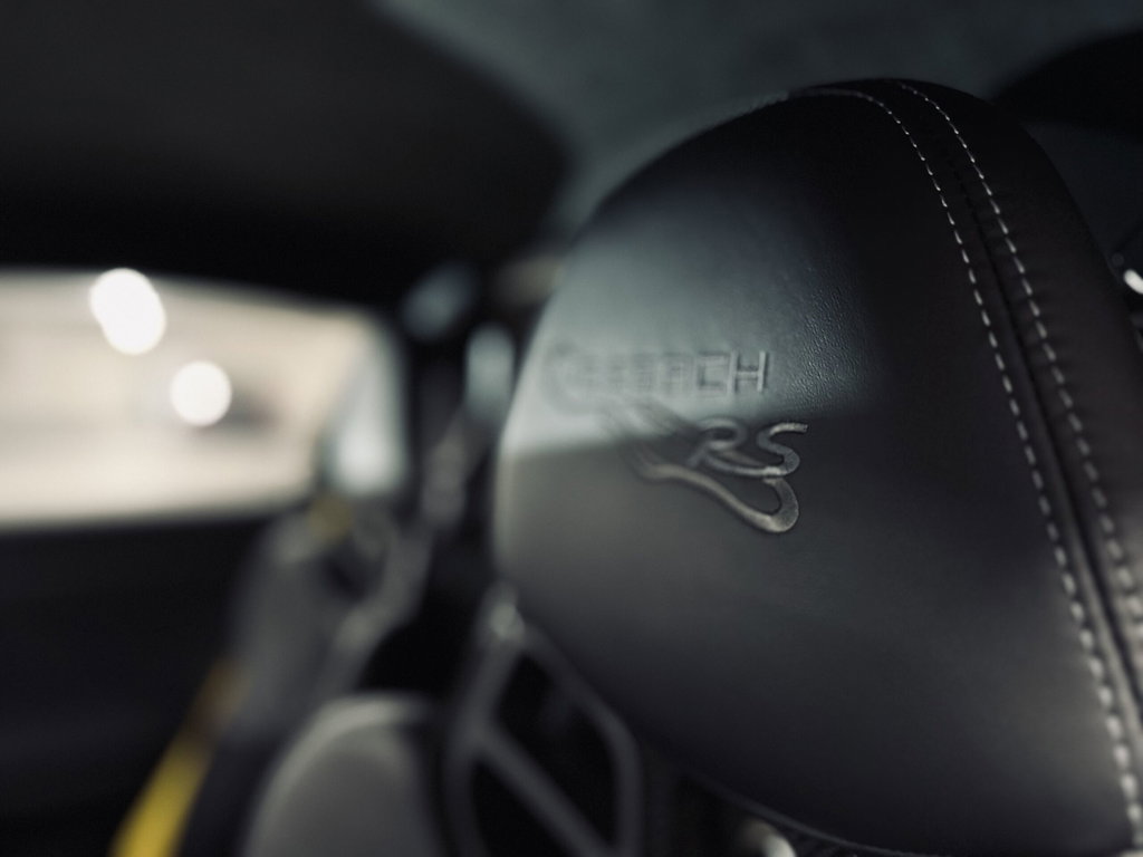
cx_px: 572
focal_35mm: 24
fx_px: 792
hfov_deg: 71.6
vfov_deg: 56.8
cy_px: 428
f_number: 1.78
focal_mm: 6.86
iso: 800
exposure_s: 1/33
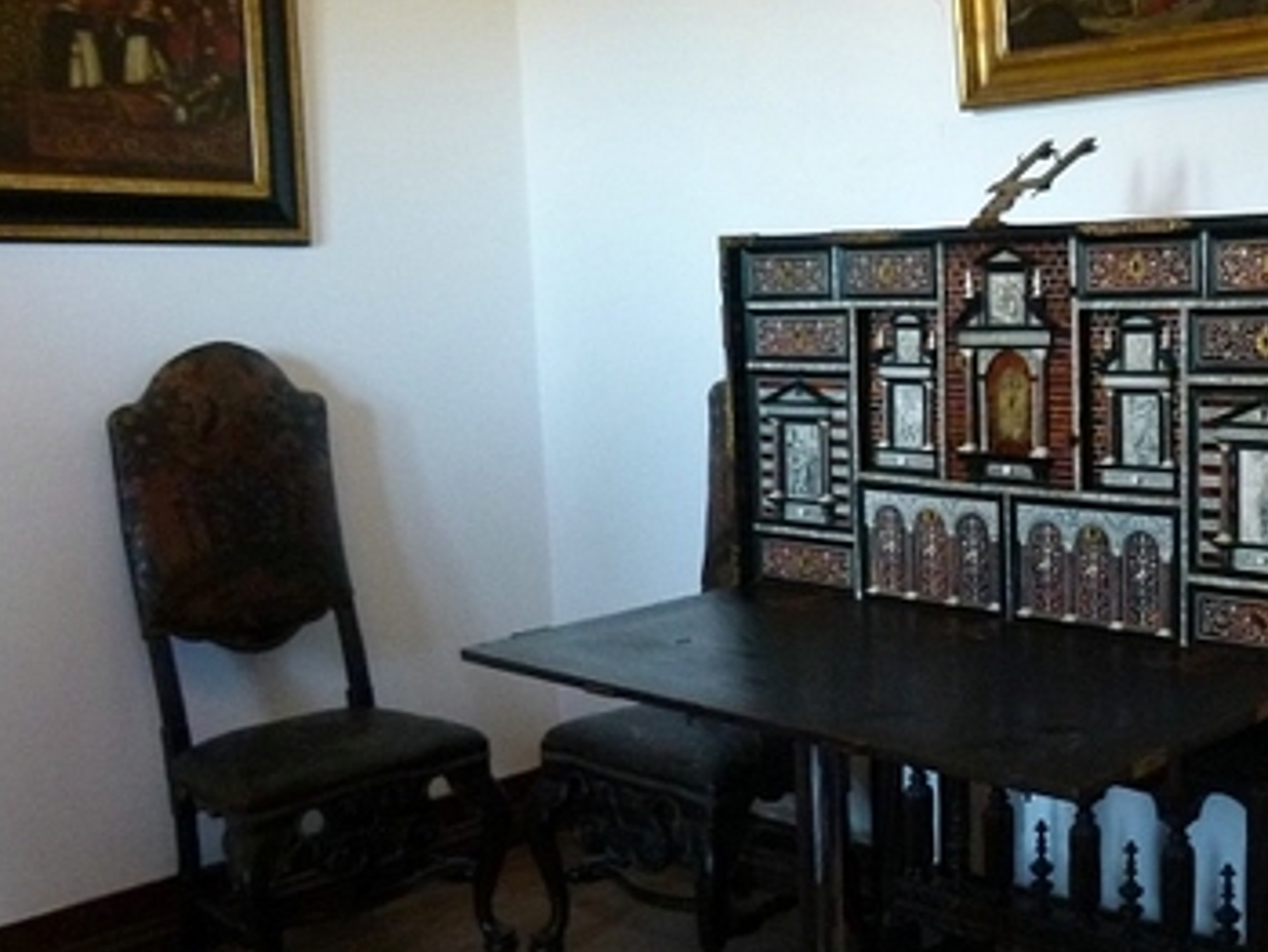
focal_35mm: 43
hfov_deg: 41.9
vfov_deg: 33.5
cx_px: 1017
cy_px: 570
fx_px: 1576
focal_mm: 4.5
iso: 400
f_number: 2.8
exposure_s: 1/30
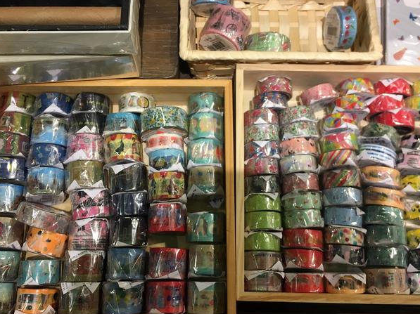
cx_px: 210
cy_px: 140
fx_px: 424
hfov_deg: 52.7
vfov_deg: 40.6
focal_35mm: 35
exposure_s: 1/33
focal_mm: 4.15
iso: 32
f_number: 2.2
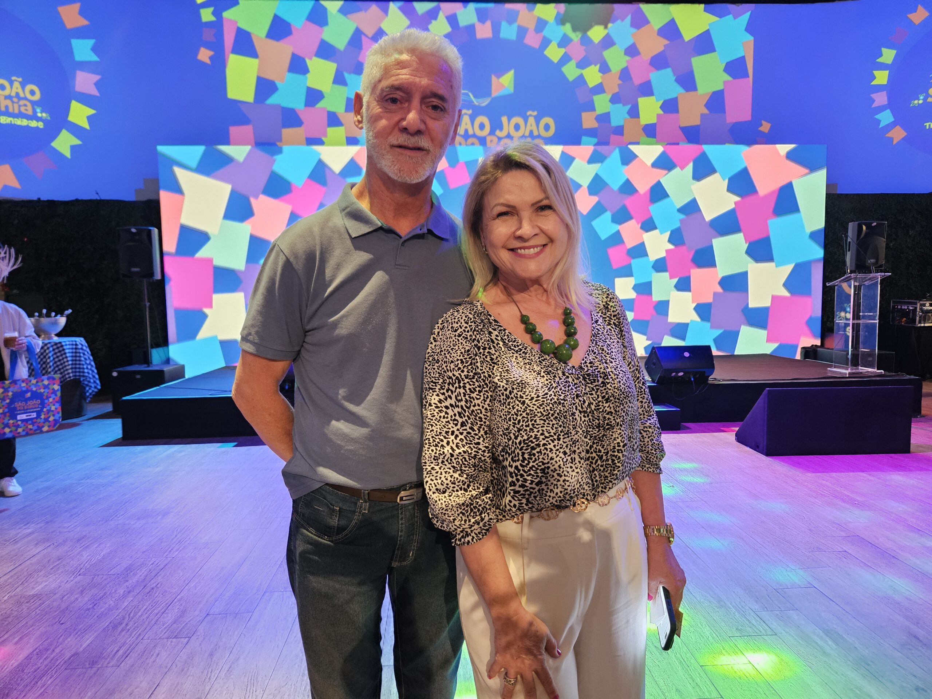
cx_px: 466
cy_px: 350
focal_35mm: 23
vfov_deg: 58.9
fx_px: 619
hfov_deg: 73.9
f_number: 1.8
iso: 640
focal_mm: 5.4
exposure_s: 1/30
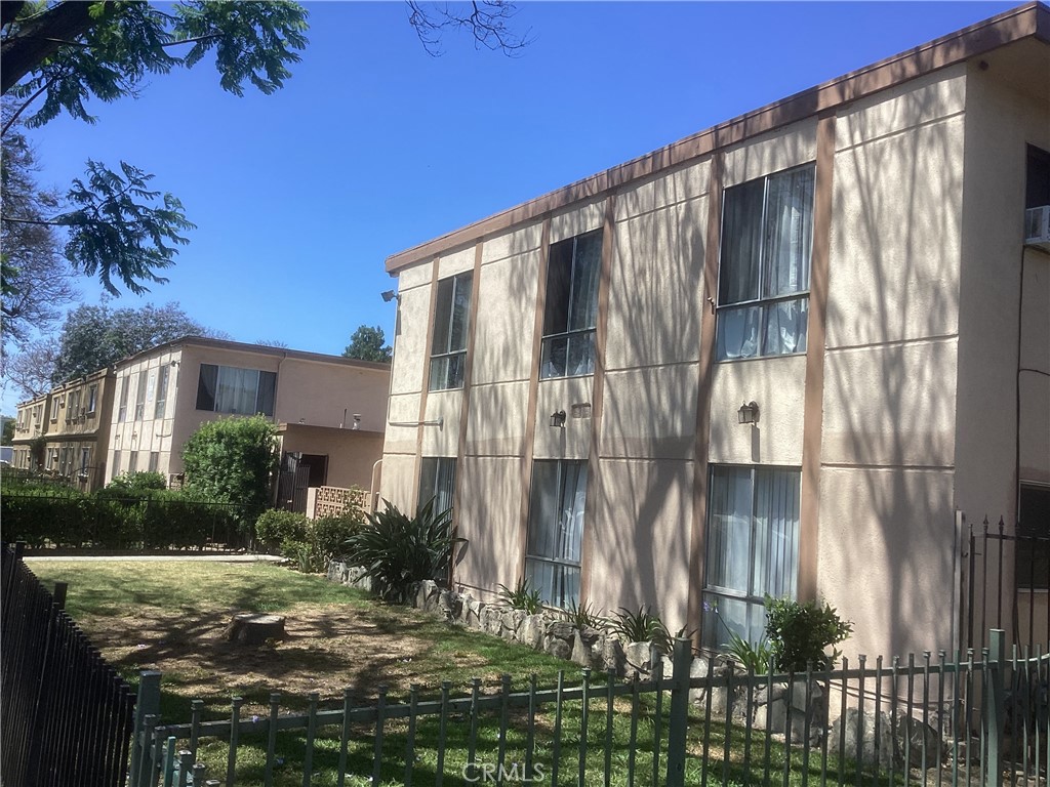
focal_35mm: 31
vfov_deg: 45.4
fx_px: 940
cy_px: 394
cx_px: 525
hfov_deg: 58.4
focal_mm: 3.3
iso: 25
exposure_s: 1/1045
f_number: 2.4
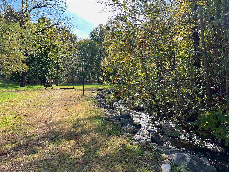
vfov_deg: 53.1
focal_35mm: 26
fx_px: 172
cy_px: 86
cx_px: 114
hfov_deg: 67.3
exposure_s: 1/1079
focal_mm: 5.7
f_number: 1.5
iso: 50
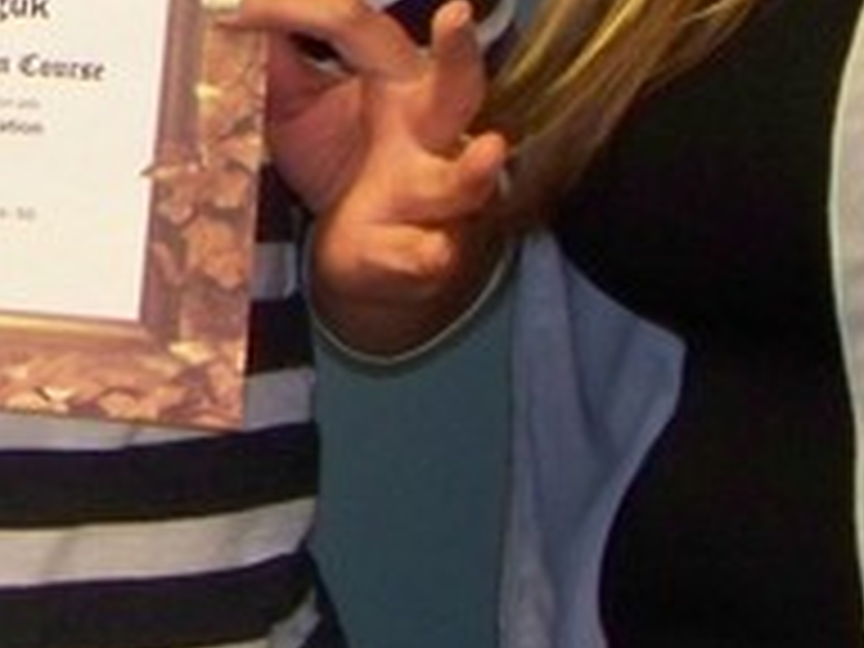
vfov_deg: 8.1
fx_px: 4543
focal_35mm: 182
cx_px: -459
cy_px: 58
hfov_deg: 10.5
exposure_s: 1/30
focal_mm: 7.54
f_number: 2.8
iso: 200
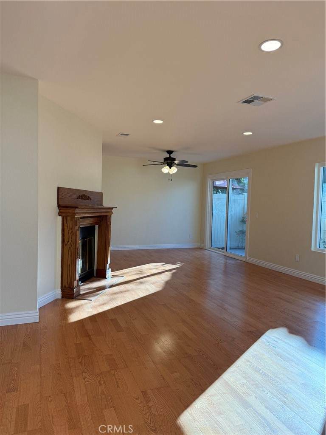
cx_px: 163
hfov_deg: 56.8
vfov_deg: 71.6
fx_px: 301
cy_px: 218
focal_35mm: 24
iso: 100
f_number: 1.78
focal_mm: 6.76
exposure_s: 1/494
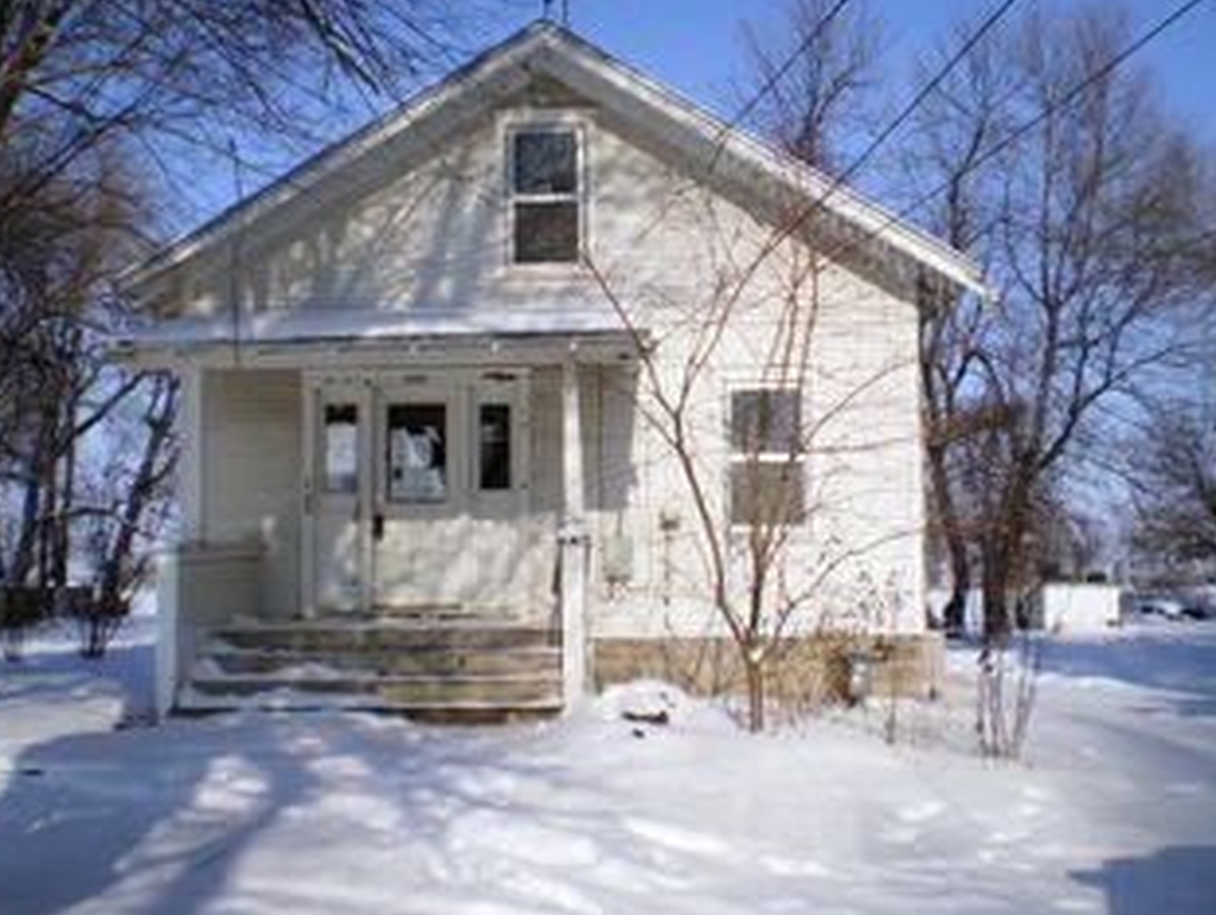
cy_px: 465
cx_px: 622
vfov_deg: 36.0
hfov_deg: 46.7
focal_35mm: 40
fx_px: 1407
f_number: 4.6
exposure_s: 1/2000
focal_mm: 6.3
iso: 64
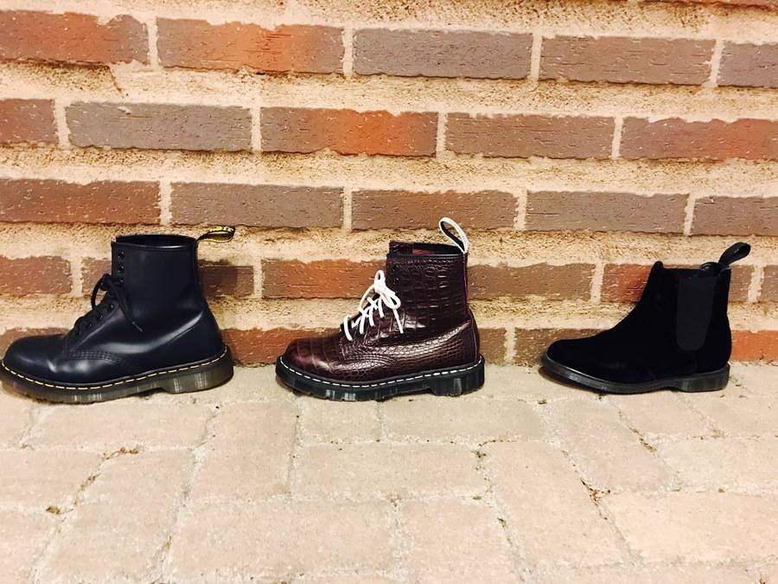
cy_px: 292
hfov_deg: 63.4
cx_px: 389
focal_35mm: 28
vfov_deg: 49.7
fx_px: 629
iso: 125
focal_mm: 3.99
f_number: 1.8
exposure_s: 1/4
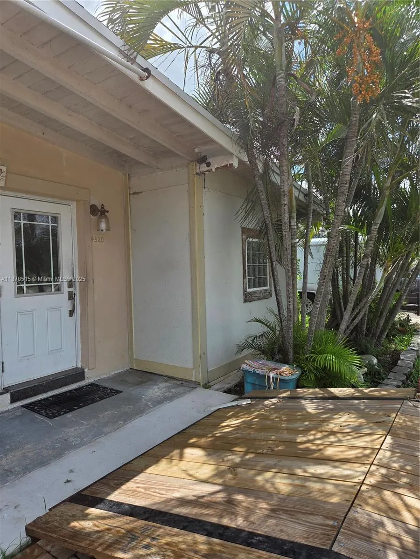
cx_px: 210
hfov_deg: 58.9
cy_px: 280
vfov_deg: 73.9
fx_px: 372
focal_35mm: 23
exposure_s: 1/3483
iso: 80
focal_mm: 5.4
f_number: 1.8
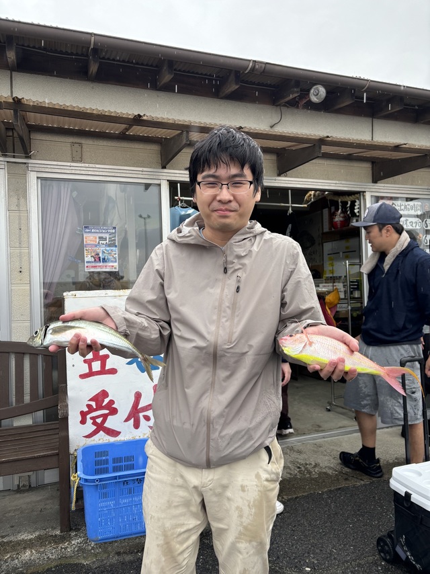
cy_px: 287
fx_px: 431
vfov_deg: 67.3
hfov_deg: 53.0
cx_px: 215
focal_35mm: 26
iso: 32
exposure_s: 1/123
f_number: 1.6
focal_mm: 5.96
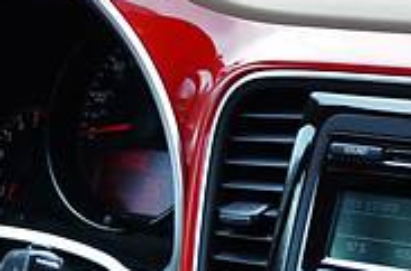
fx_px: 2835
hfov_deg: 8.3
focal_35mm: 249
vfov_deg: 5.4
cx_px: 103
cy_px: 455
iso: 400
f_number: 4.5
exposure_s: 1/80
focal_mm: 38
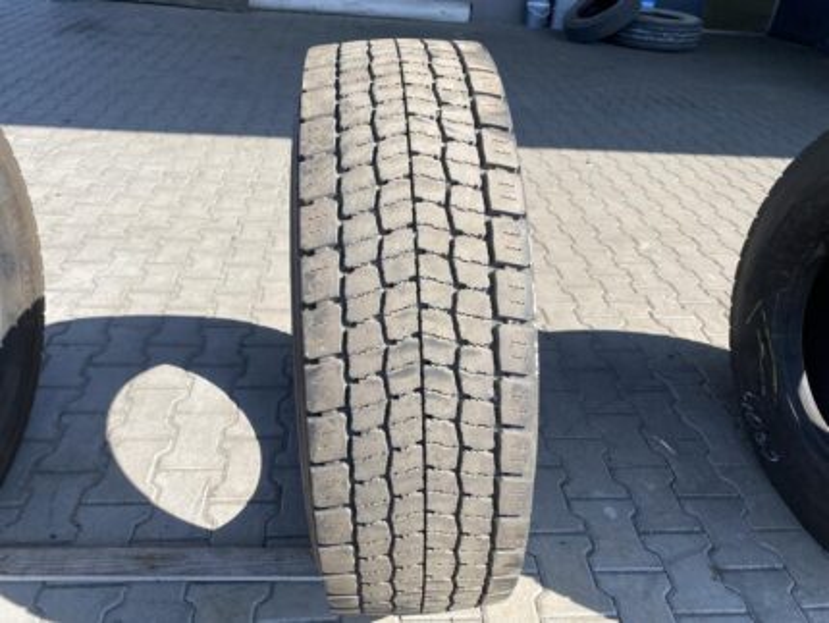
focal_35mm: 26
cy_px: 312
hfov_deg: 67.3
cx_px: 414
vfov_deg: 53.1
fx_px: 623
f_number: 1.8
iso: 32
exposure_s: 1/1157
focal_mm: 4.25
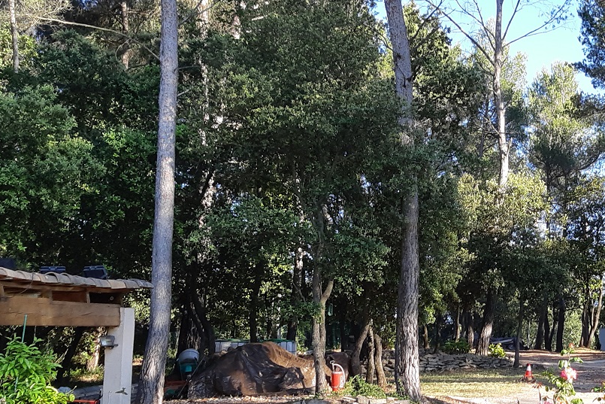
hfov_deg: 40.0
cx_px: 495
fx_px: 790
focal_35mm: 47
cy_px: 202
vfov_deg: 28.7
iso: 40
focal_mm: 3.93
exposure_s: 1/309
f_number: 1.7
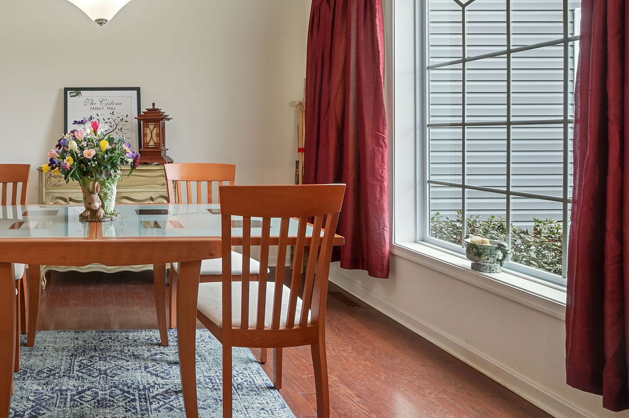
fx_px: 454
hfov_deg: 61.7
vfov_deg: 48.5
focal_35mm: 26
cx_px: 98
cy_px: 134
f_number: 8
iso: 320
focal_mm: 14
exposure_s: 1/2.5
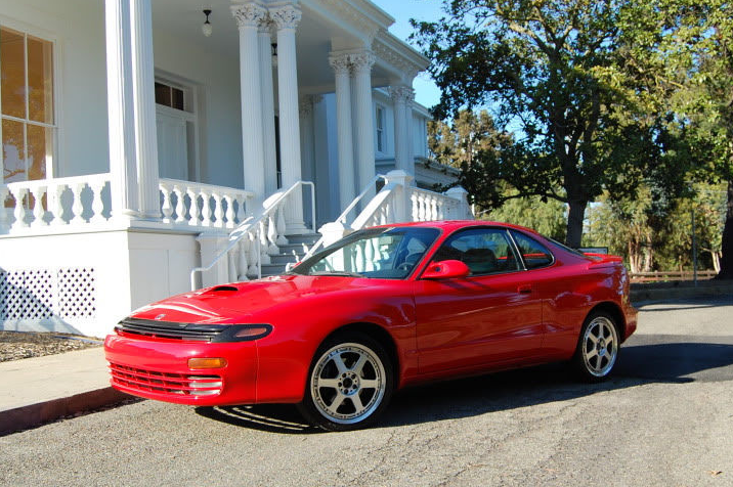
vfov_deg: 32.7
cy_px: 278
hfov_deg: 47.7
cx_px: 400
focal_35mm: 41
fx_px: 828
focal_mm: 19
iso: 200
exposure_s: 1/500
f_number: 5
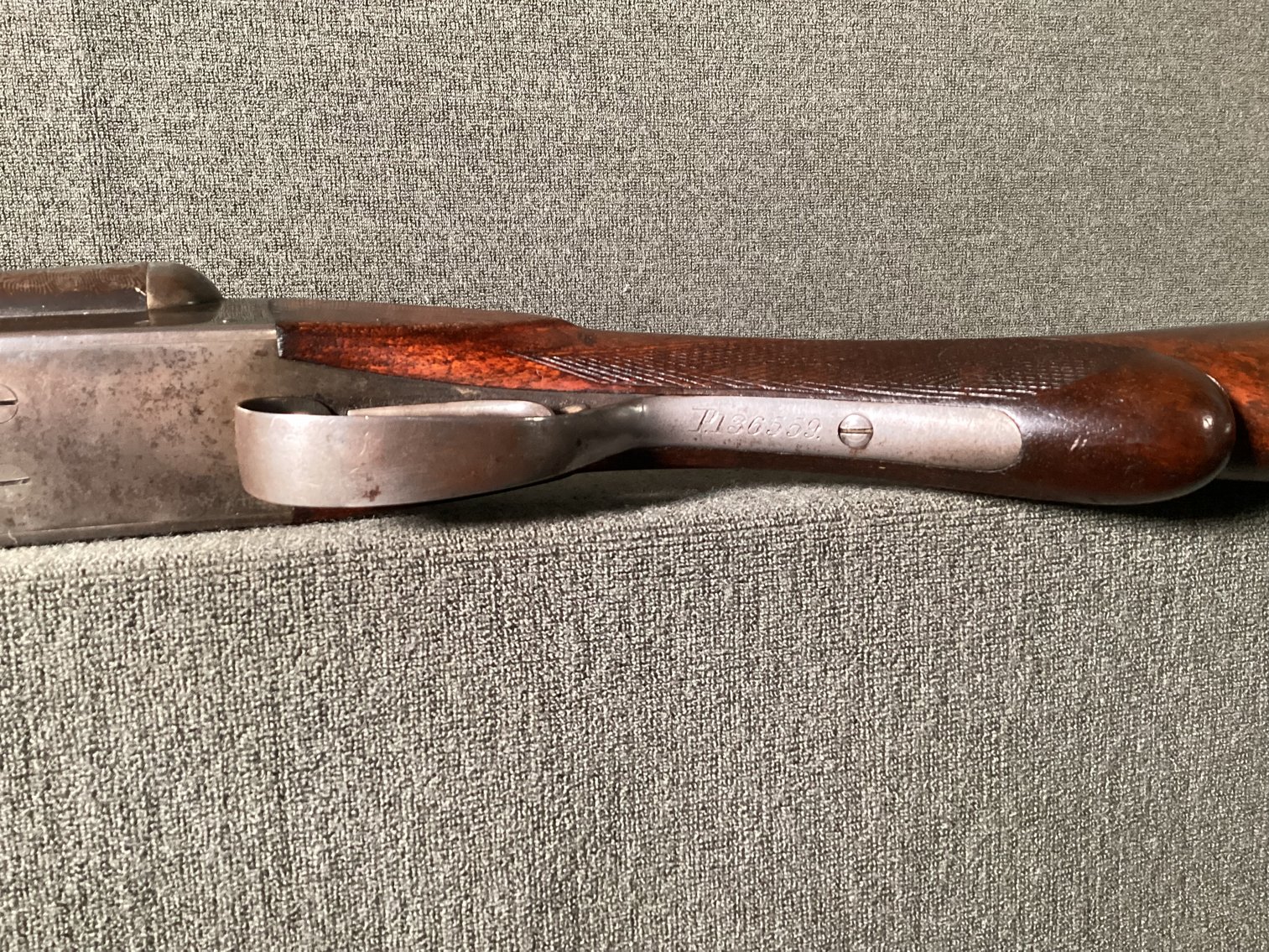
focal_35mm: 31
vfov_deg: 45.4
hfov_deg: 58.3
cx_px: 634
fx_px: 1137
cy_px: 476
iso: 400
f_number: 2.4
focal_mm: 3.3
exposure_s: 1/30
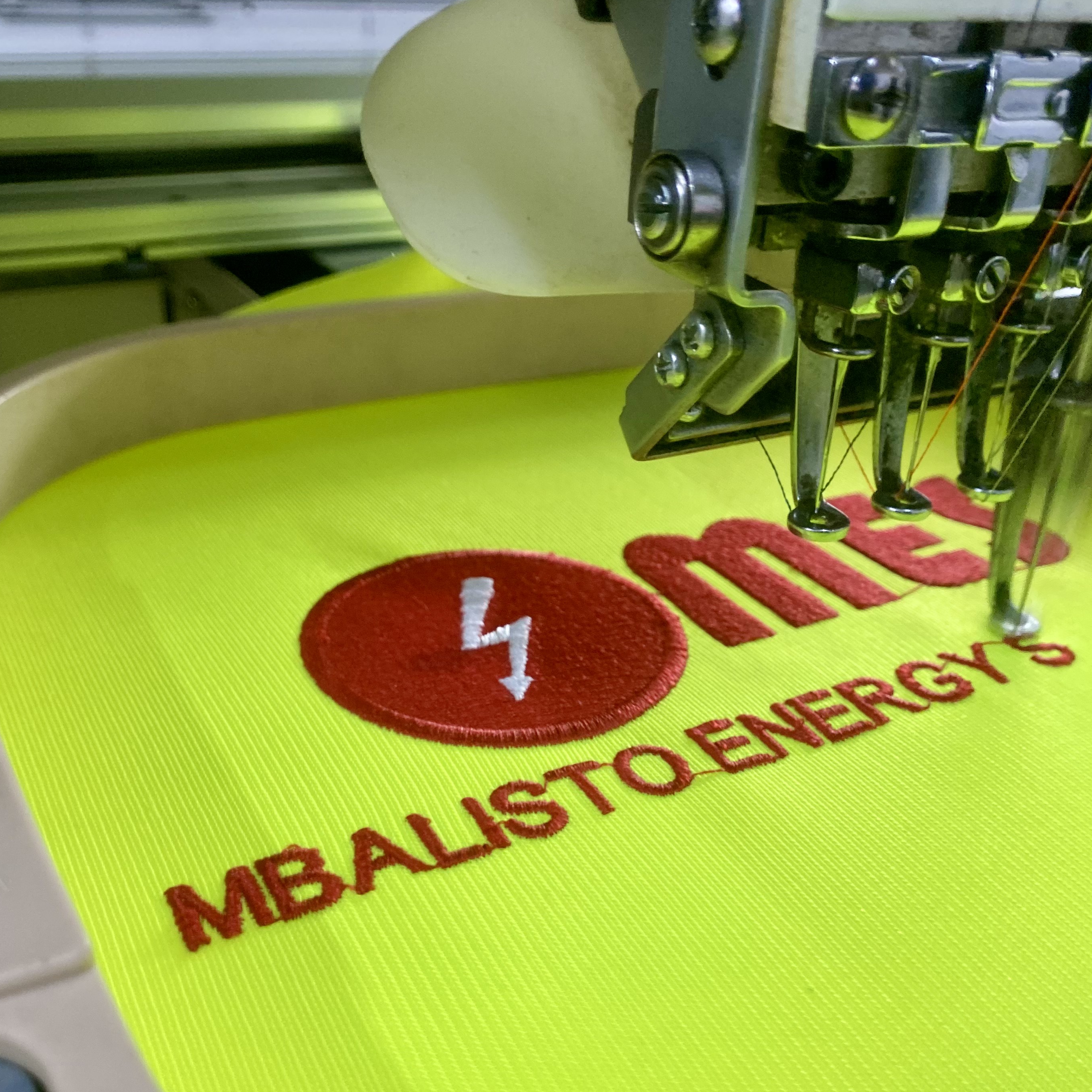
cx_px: 556
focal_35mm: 34
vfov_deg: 48.0
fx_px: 1213
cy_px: 681
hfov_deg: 48.4
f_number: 1.8
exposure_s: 1/50
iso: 100
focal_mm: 4.25
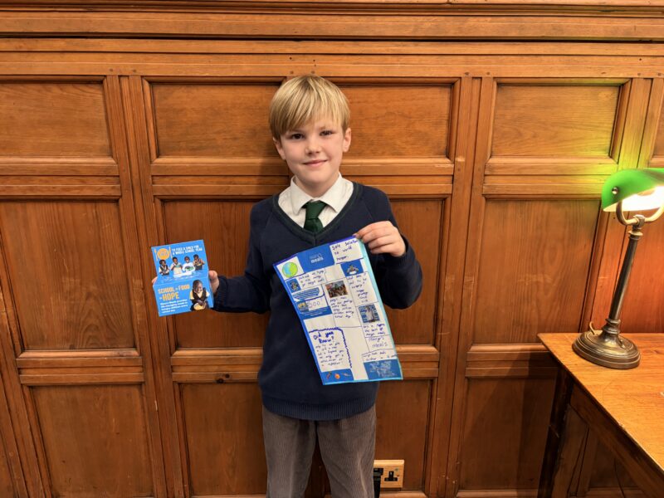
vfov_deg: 53.1
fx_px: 499
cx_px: 332
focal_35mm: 26
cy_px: 249
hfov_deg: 67.3
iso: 200
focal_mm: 5.96
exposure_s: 1/50
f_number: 1.6
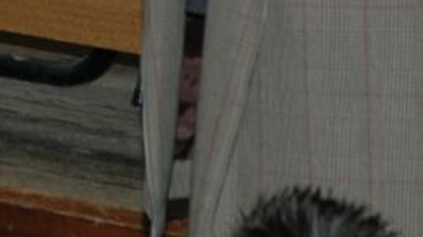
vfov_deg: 2.4
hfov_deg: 4.3
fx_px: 5514
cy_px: -495
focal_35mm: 492
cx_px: -418
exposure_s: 1/60
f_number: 4.5
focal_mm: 55
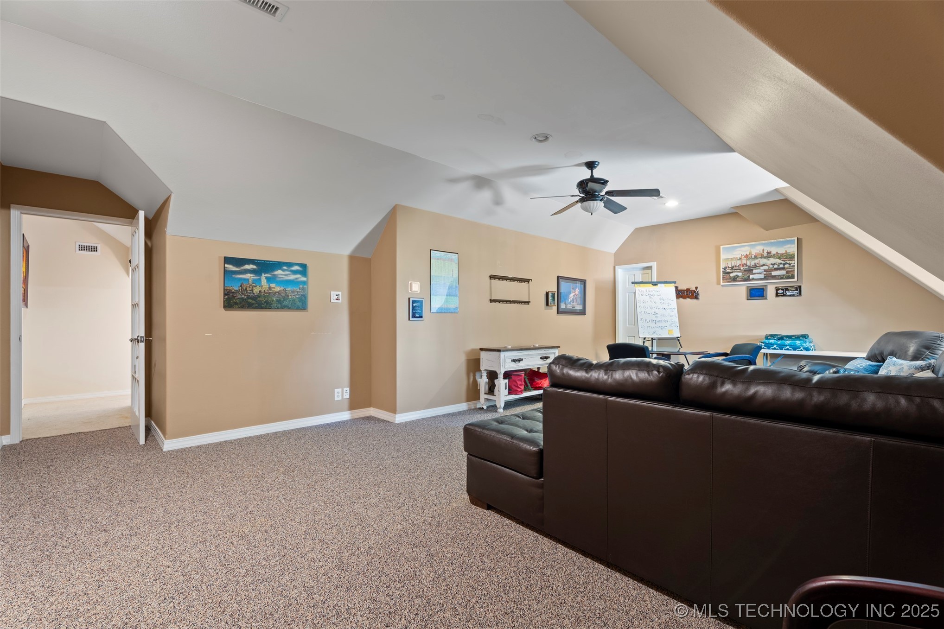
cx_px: 472
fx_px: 419
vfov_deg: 73.7
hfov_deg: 96.7
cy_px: 314
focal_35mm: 16
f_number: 9
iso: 200
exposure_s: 13
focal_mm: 16
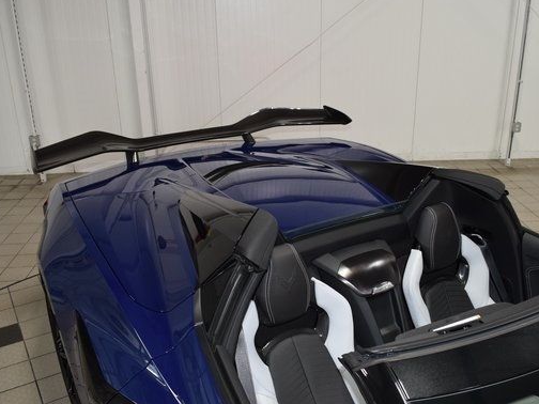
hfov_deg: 55.2
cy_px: 206
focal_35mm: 33
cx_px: 301
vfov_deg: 42.9
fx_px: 514
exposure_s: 1/125
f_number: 5.6
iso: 800
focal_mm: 18
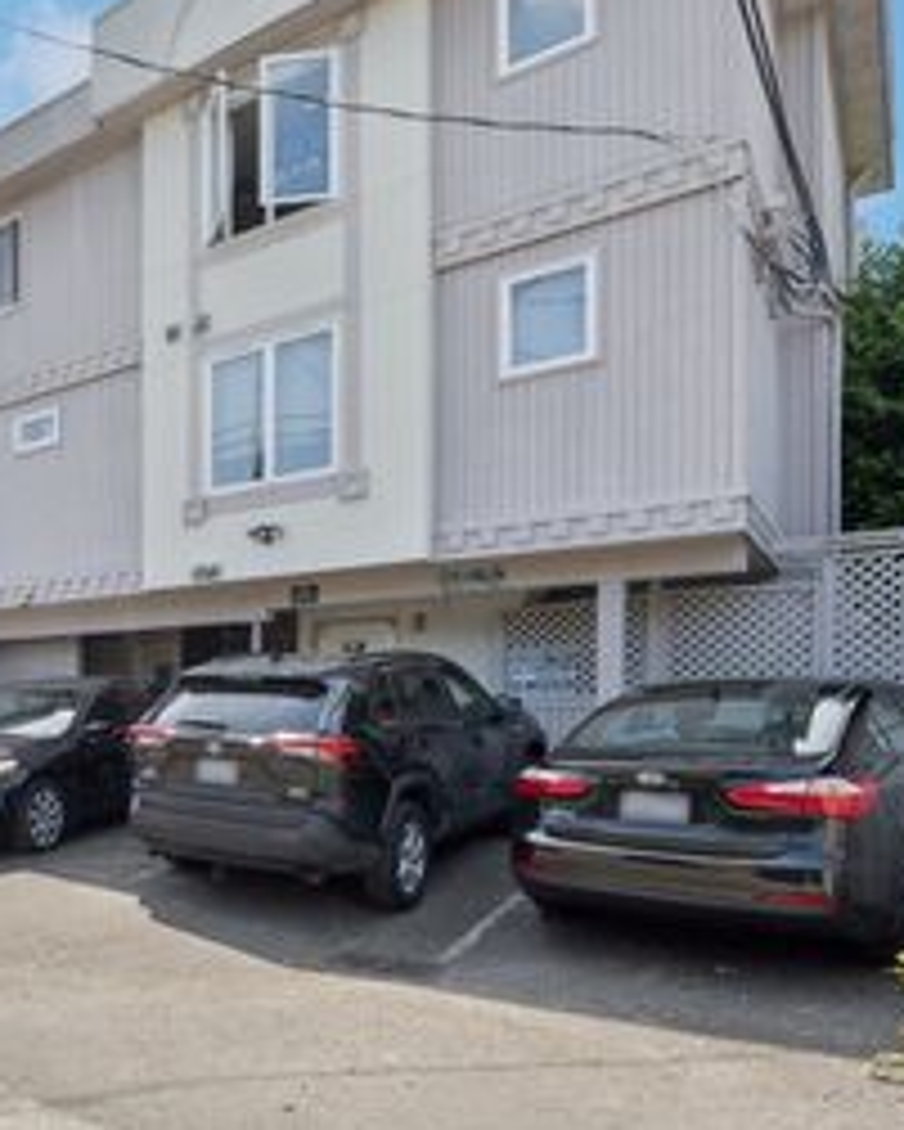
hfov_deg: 44.1
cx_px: 4
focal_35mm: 28
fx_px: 936
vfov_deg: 61.3
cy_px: 709
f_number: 8
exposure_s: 1/160
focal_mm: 10
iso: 250
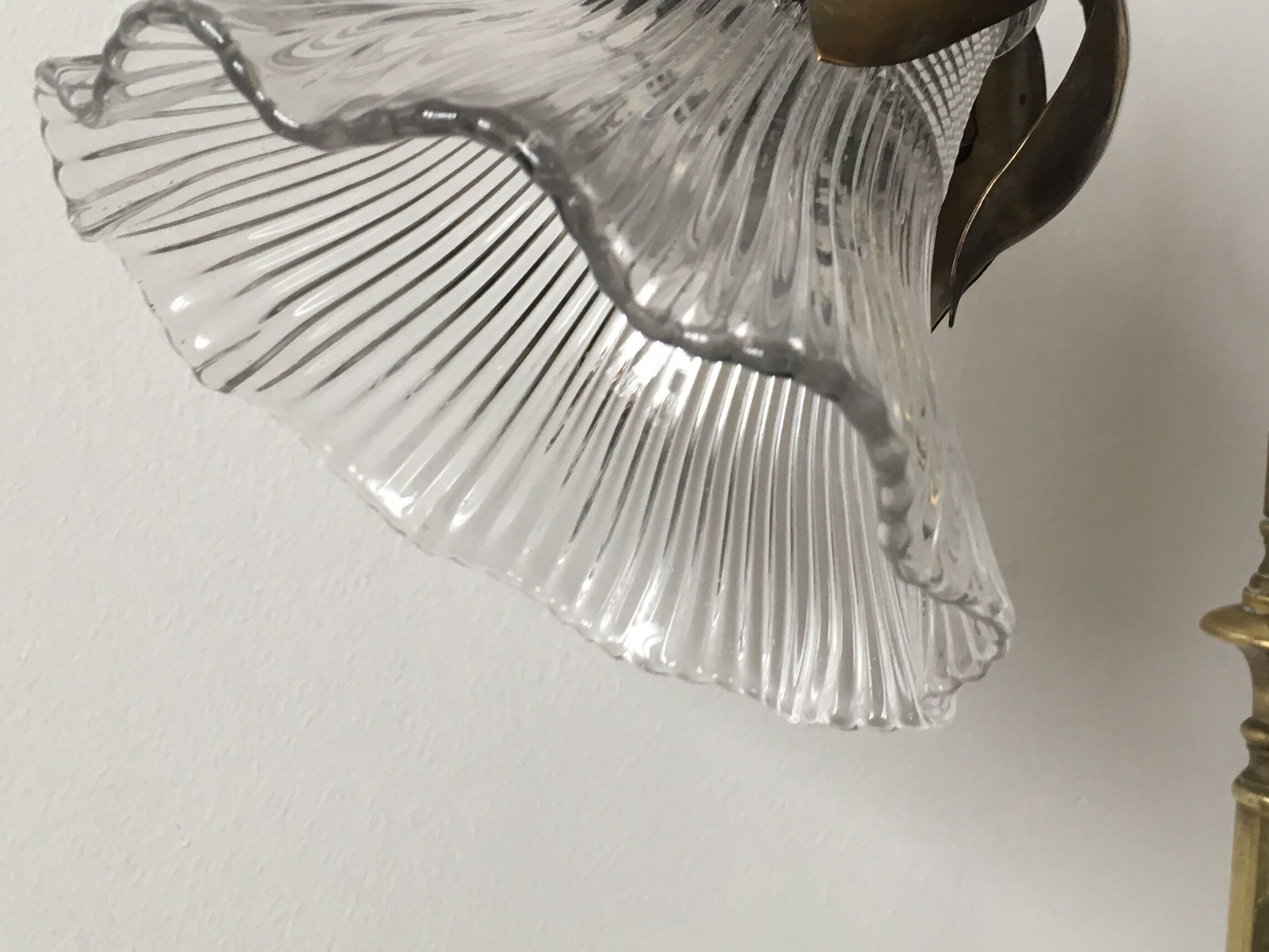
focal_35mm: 51
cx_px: 806
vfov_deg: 28.3
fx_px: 1870
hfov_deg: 37.2
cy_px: 296
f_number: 2.2
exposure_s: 1/33
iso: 64
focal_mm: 4.15
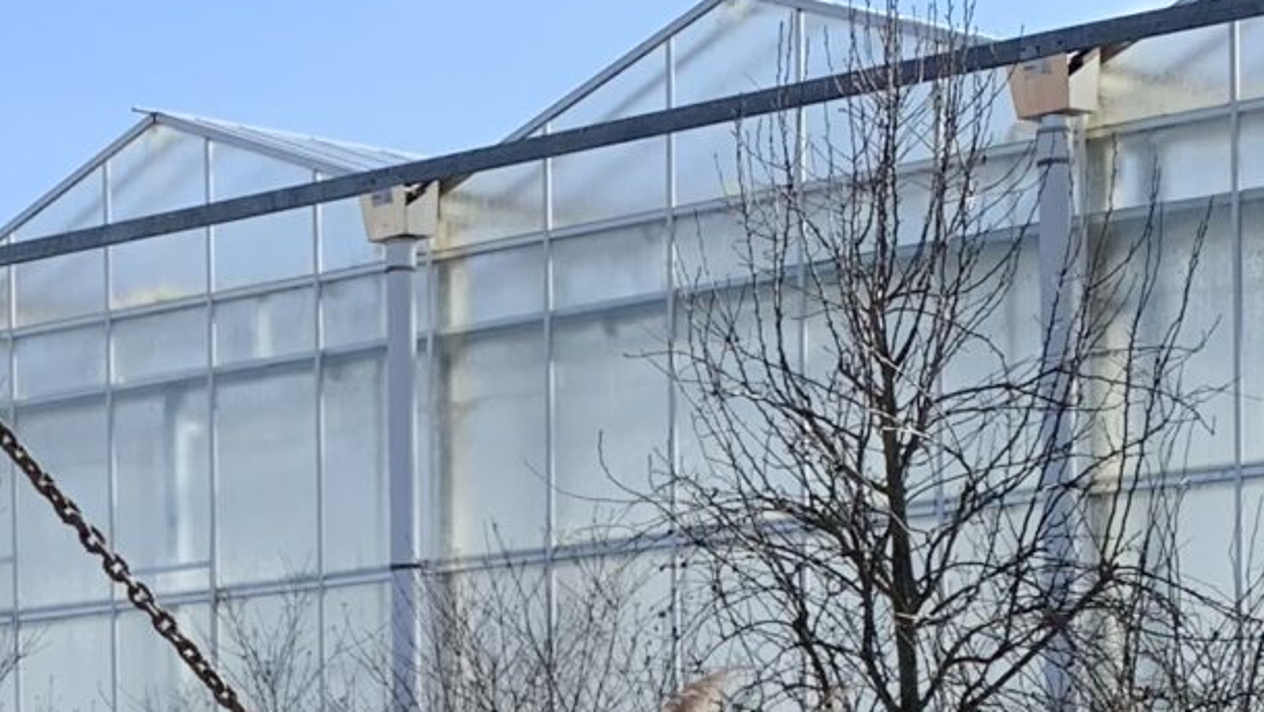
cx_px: -4
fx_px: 3990
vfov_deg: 9.8
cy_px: 1171
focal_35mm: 119
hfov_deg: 17.6
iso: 25
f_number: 1.8
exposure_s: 1/1718
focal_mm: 4.25
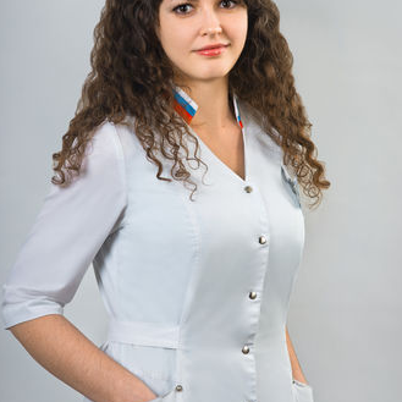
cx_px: 200
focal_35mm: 155
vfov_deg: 11.3
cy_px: 206
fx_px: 2037
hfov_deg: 11.3
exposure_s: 1/160
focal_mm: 120
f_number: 8
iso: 320
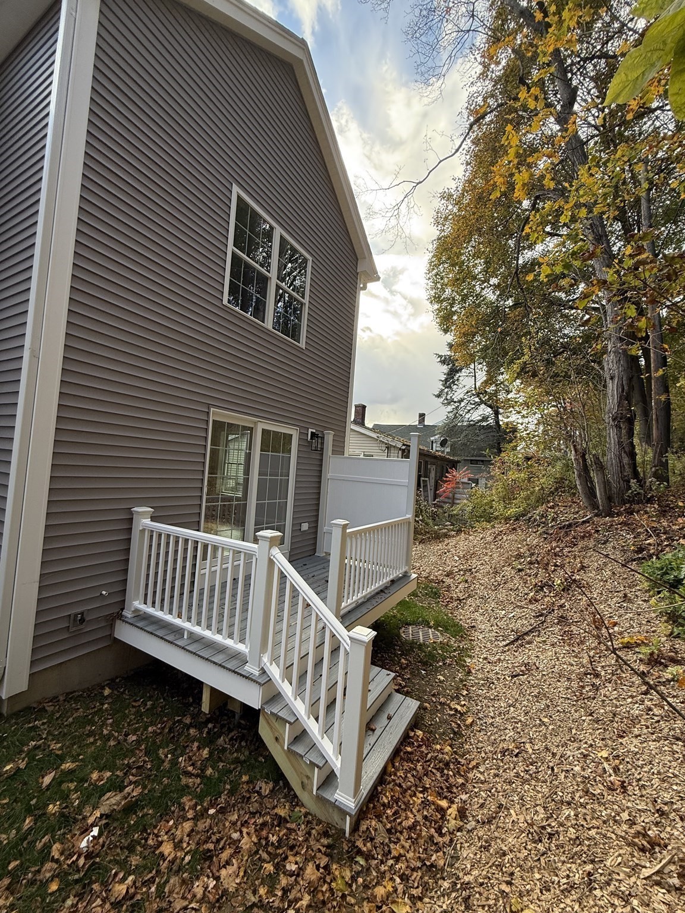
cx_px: 342
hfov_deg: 85.7
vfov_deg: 102.1
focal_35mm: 14
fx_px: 369
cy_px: 456
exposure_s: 1/374
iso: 64
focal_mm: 2.22
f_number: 2.2
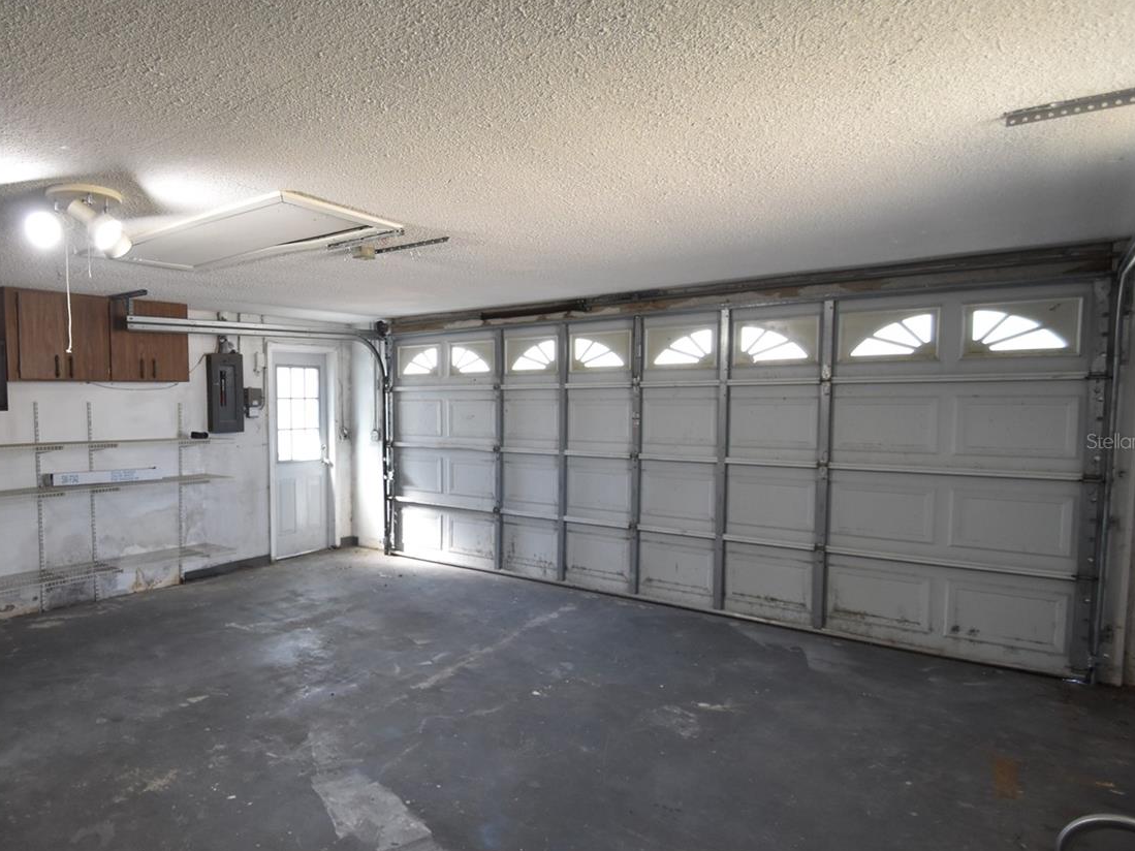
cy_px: 441
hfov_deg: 75.8
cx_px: 352
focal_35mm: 21
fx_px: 688
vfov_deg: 63.4
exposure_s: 1/60
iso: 800
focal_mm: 10
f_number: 3.5
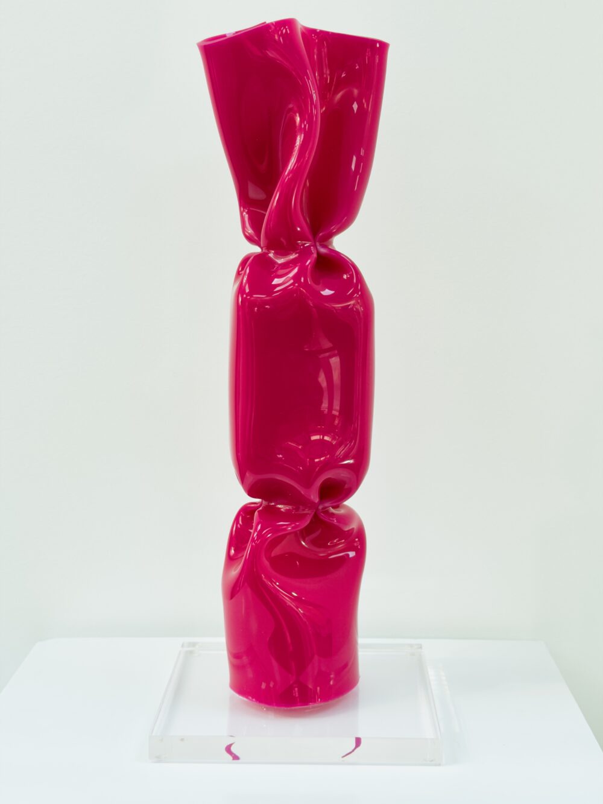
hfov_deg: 30.3
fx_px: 1115
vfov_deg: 39.7
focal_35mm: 48
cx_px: 302
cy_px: 402
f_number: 1.78
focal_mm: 6.76
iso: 50
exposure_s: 1/170
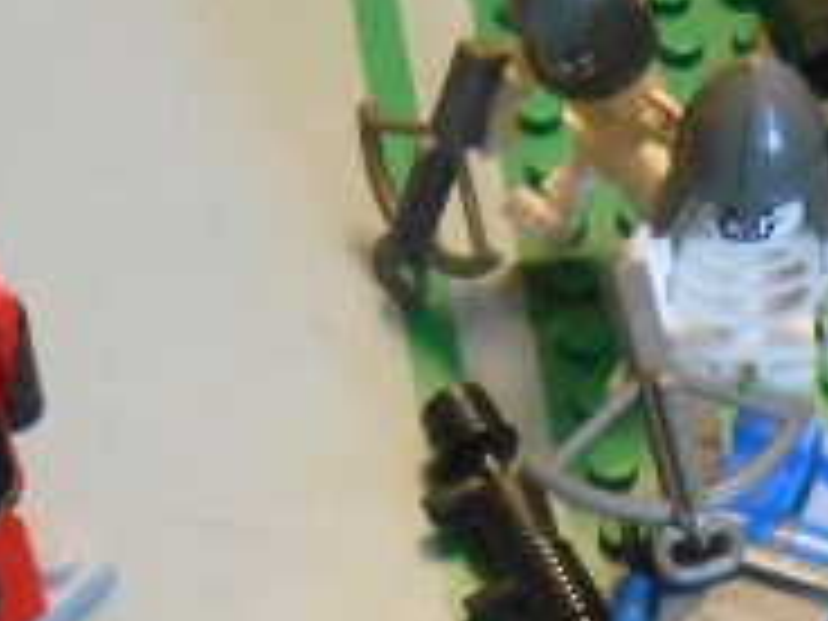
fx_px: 2703
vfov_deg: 12.4
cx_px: 594
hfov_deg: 17.3
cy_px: 976
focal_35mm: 113
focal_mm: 4.6
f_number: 3.5
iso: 800
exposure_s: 1/5
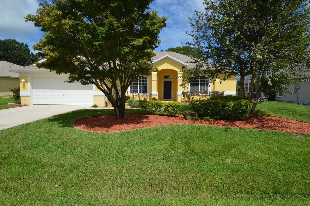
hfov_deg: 81.3
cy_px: 103
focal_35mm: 21
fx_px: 181
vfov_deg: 59.4
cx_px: 155
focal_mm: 14
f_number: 9
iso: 100
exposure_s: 1/320
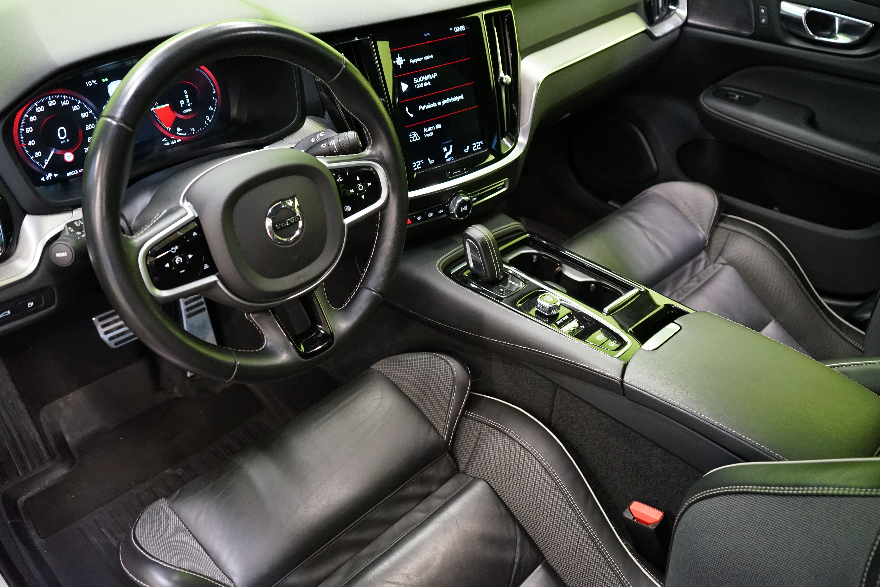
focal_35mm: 31
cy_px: 294
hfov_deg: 60.3
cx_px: 440
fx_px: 758
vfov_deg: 42.3
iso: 4000
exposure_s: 1/25
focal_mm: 31
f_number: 5
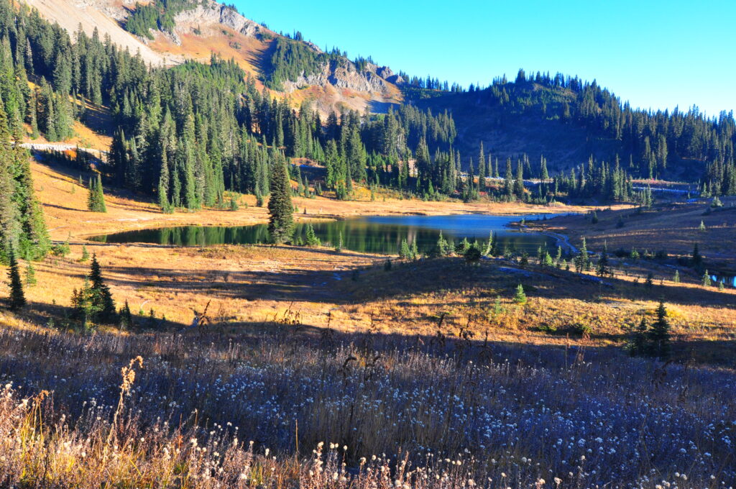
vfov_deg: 43.5
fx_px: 613
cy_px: 244
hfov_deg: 62.0
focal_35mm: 30
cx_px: 368
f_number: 9
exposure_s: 1/80
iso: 200
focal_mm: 20
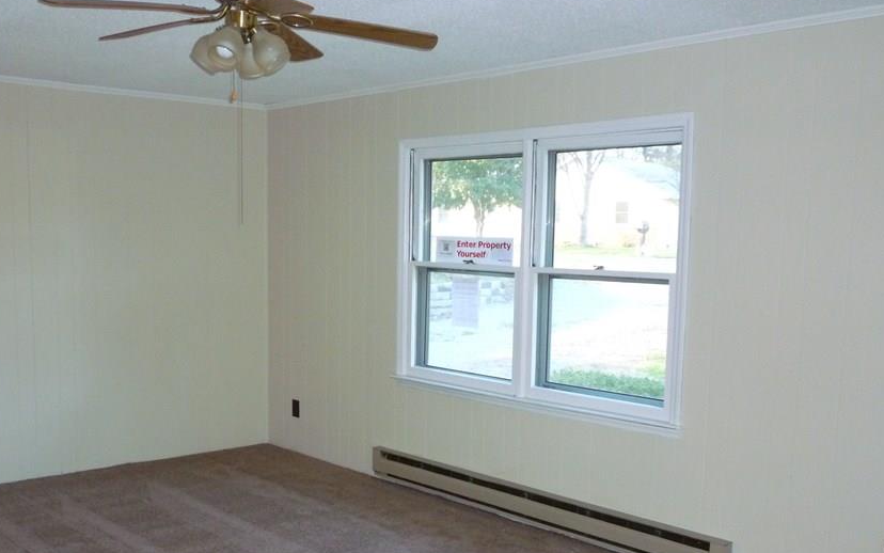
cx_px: 411
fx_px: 916
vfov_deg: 33.4
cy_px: 360
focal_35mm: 38
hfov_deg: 51.5
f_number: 3.3
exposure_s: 1/30
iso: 400
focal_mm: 5.2
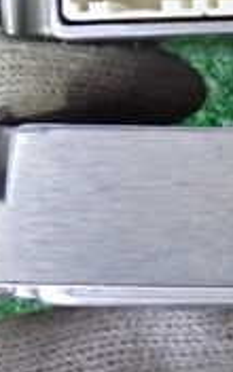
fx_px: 1321
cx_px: 621
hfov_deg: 8.8
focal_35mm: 130
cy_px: 44
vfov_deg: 15.9
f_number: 2.5
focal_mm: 6.37
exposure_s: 1/30
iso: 800
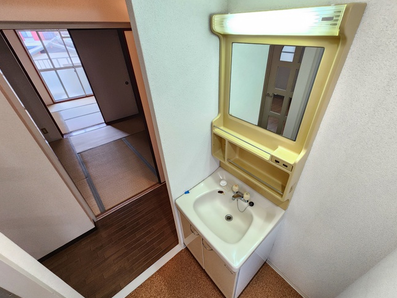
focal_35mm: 14
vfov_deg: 85.7
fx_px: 161
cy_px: 150
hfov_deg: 101.9
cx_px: 209
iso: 320
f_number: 2.2
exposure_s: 1/60
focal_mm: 2.2
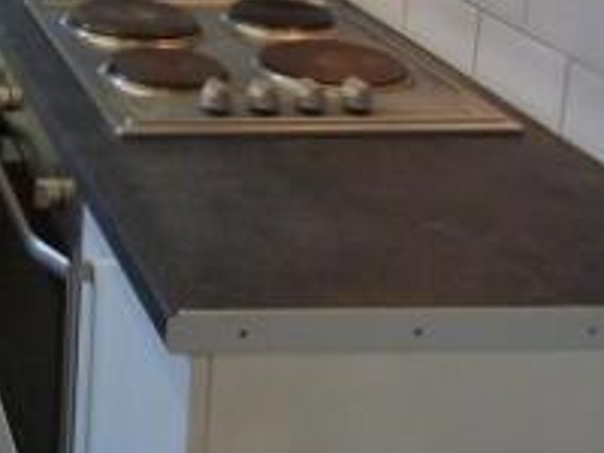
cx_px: -231
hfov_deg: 23.0
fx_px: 1274
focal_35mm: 73
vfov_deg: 18.5
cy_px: -162
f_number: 2.8
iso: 400
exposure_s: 1/30
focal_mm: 4.5
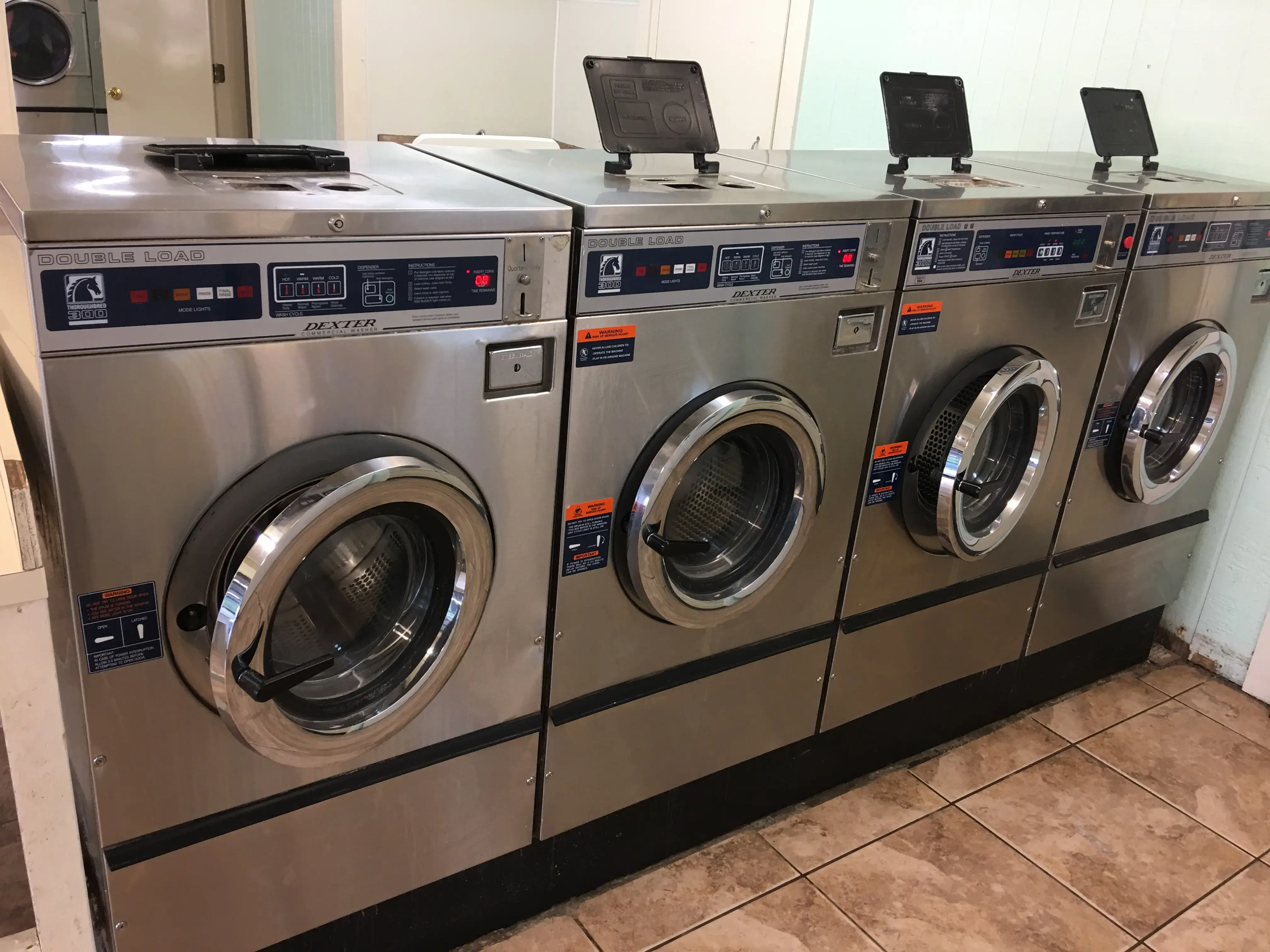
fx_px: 1064
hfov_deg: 61.7
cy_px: 476
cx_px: 635
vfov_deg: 48.2
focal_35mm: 29
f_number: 2.2
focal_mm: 4.15
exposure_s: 1/15
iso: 25
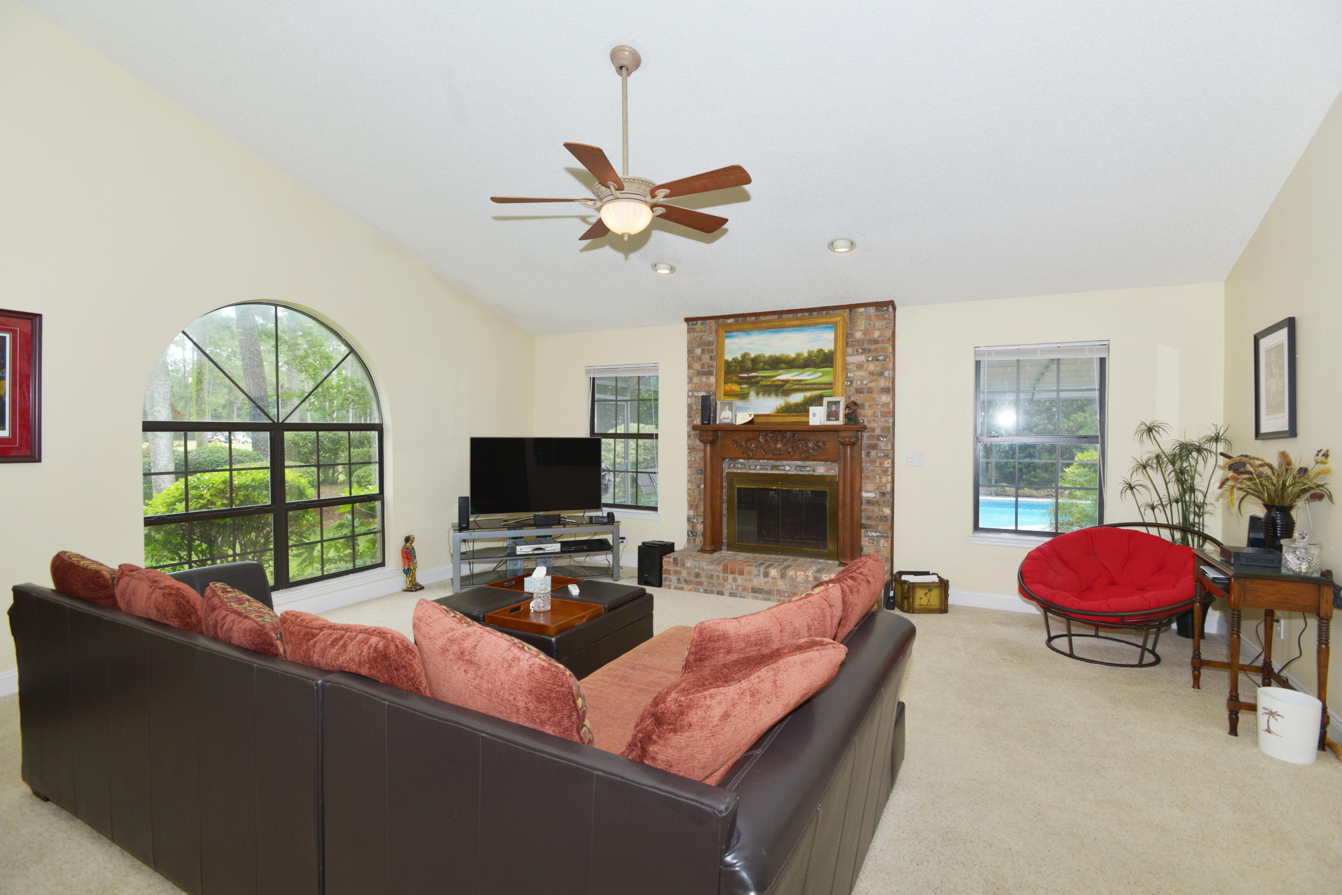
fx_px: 634
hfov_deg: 93.3
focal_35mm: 17
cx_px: 671
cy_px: 448
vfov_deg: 70.5
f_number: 7.1
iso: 100
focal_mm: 17
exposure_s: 1/60
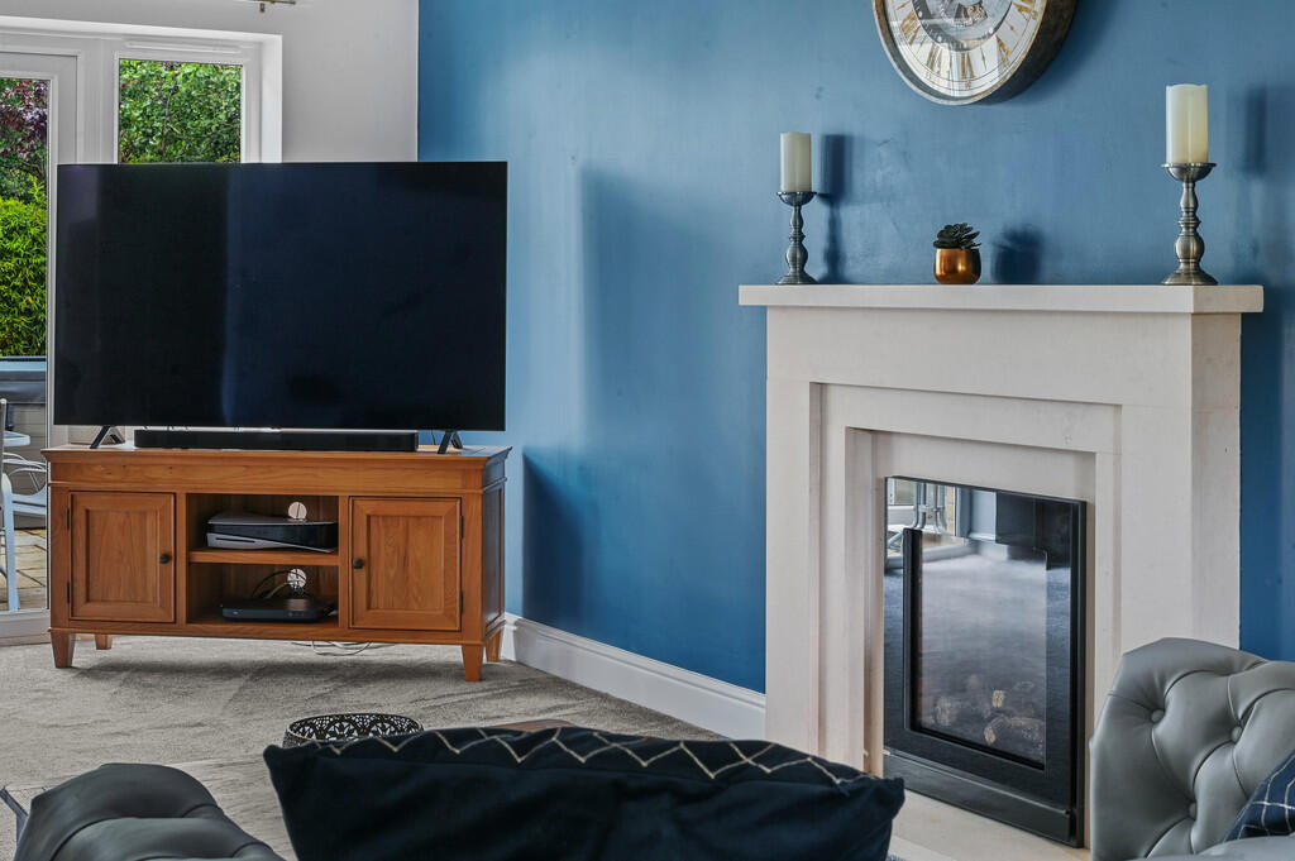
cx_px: 648
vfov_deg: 26.9
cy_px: 430
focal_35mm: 50
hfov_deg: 39.6
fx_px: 1797
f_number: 16
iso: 400
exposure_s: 10
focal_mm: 50
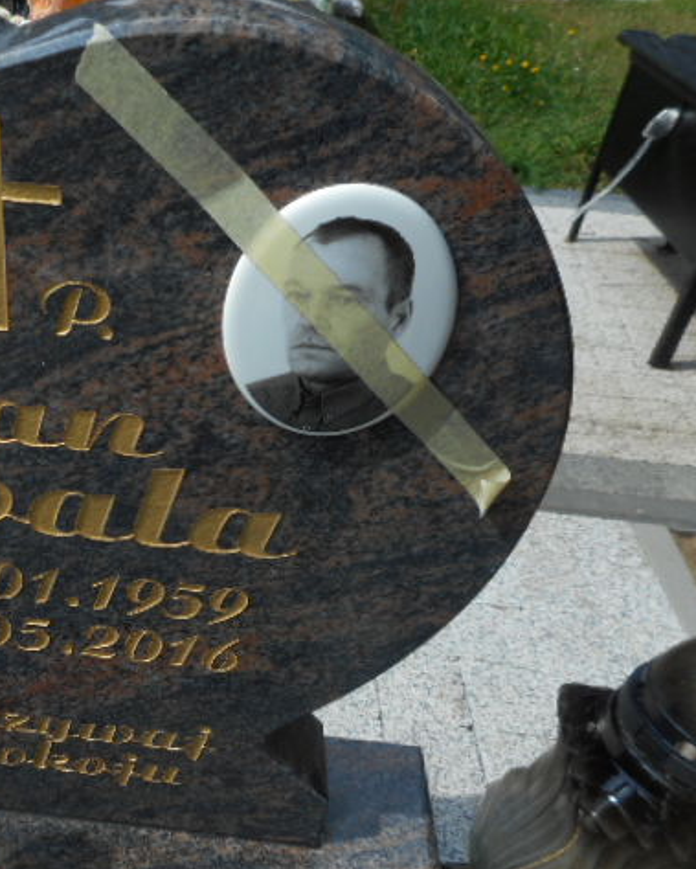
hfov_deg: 43.3
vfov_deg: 54.2
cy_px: 435
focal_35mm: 33
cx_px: 182
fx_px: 849
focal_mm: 4.5
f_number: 3.7
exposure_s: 1/800
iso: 80
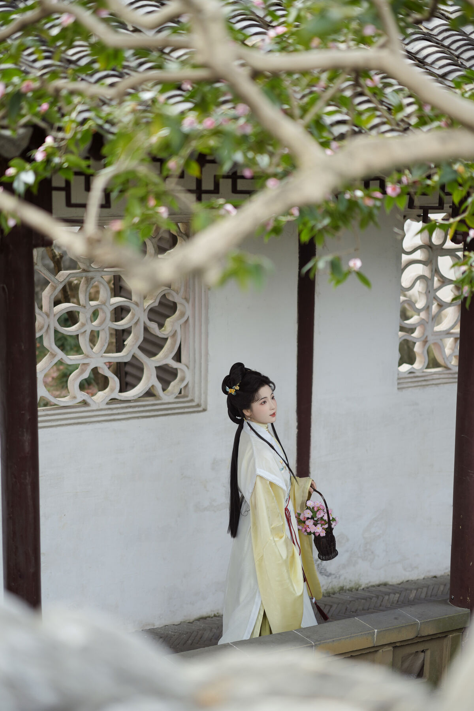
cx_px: 237
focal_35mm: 85
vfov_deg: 23.9
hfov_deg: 16.1
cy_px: 356
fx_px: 1679
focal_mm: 85
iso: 100
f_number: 1.4
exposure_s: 1/250
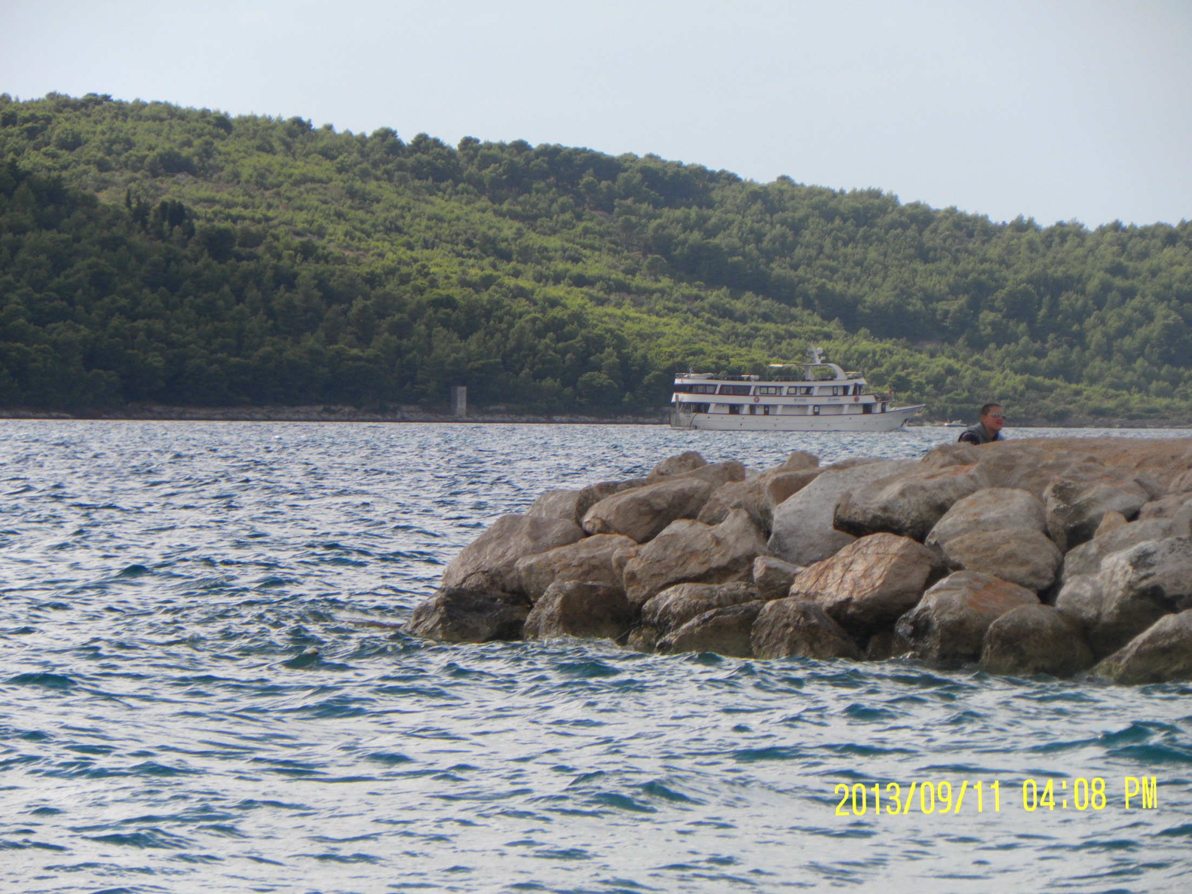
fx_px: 9607
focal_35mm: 279
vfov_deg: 5.3
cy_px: 447
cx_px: 596
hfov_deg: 7.1
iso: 80
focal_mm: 49.7
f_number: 4.5
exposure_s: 1/500
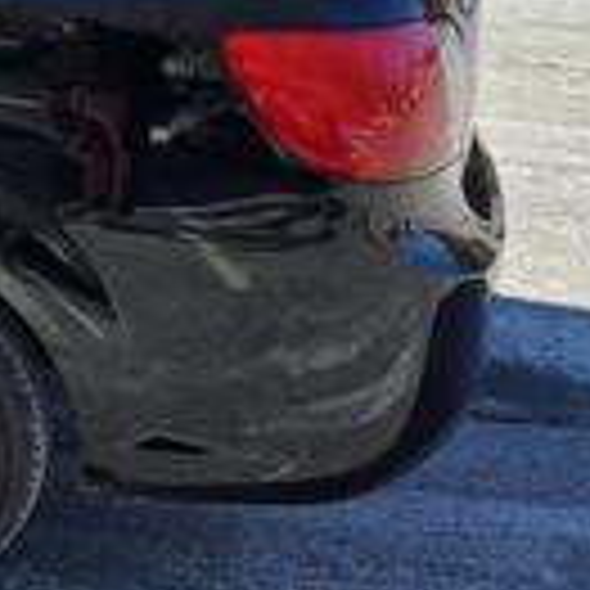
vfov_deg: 21.9
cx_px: -459
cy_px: 108
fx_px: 1504
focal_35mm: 78
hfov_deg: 17.9
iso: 12
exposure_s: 1/271
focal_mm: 6.3
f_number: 1.7
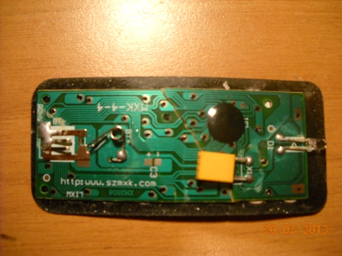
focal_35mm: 41
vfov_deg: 35.1
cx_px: 171
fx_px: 405
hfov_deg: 45.8
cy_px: 128
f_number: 3.1
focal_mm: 6.72
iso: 518
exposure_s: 1/125
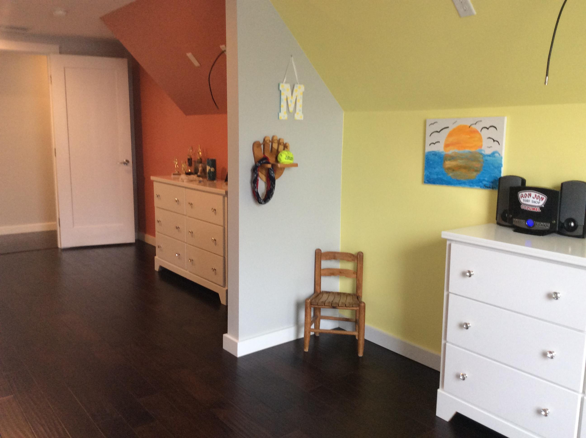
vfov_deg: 44.1
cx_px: 293
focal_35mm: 32
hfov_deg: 56.9
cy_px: 219
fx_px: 541
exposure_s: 1/24
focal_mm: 3.3
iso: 80
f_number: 2.4
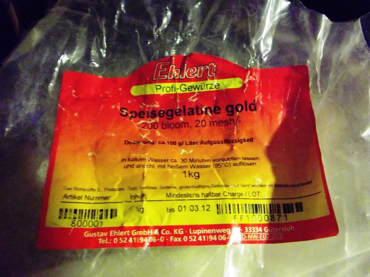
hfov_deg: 65.3
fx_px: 289
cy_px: 138
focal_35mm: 27
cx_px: 185
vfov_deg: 51.4
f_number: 3.2
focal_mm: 4.9
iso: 800
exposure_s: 1/13
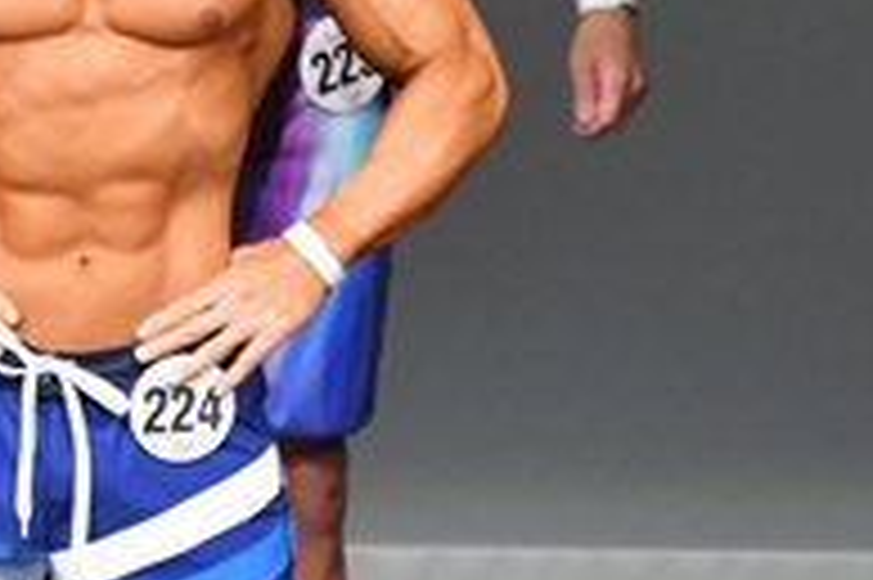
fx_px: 33339
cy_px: 324
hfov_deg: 1.5
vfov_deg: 1.0
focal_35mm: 1376
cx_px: -2
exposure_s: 1/400
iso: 5000
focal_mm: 230
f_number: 5.6
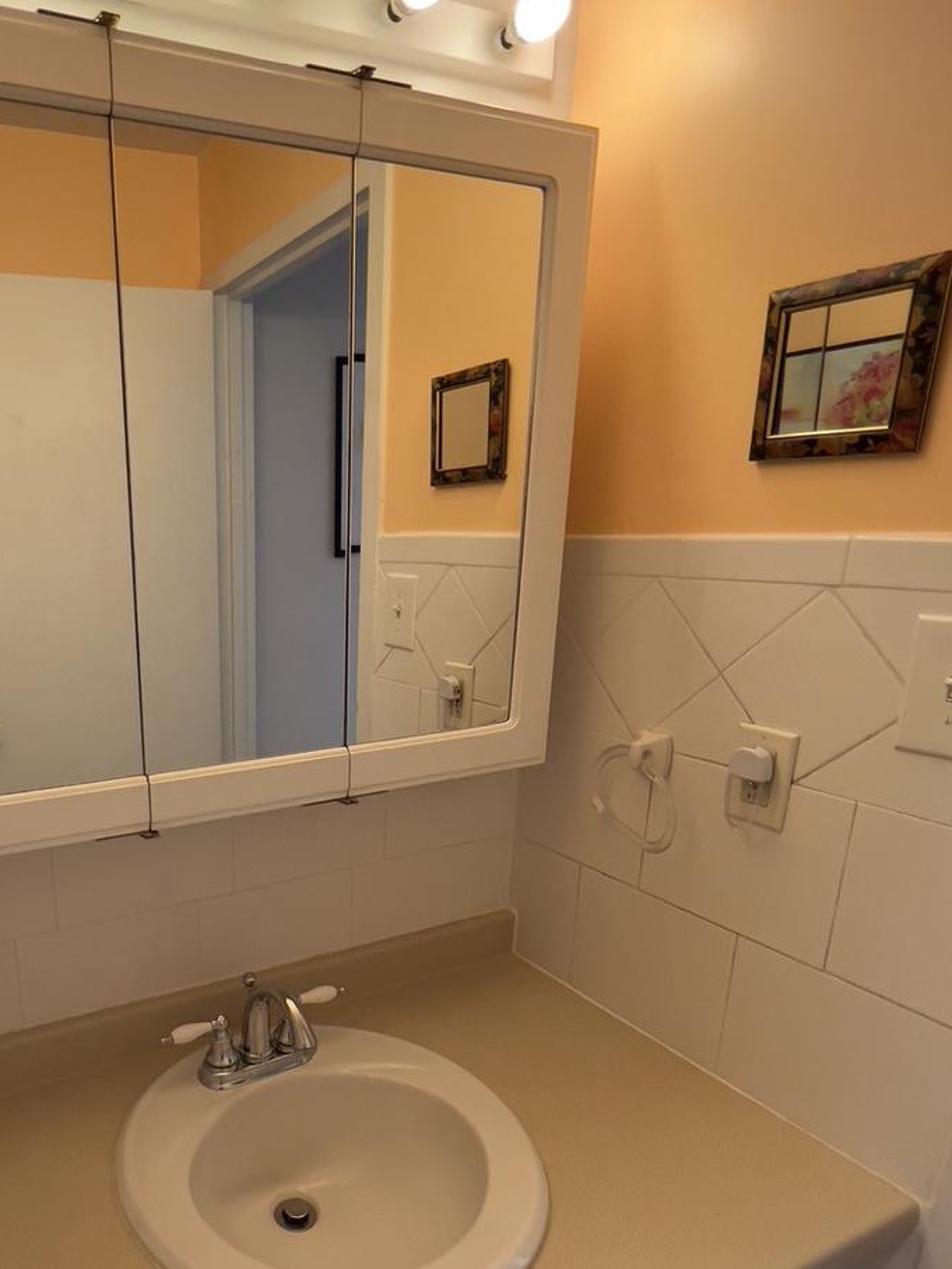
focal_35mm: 22
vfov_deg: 75.2
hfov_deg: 57.4
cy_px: 784
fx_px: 807
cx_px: 217
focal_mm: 1.57
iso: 160
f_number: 1.8
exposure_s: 1/120
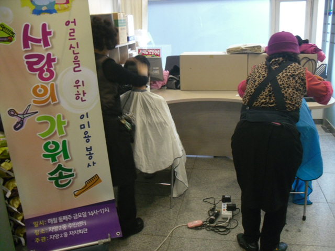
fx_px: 339
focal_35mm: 35
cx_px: 168
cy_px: 126
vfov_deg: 40.7
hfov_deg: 52.6
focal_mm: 6.3
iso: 400
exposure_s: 1/8
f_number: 3
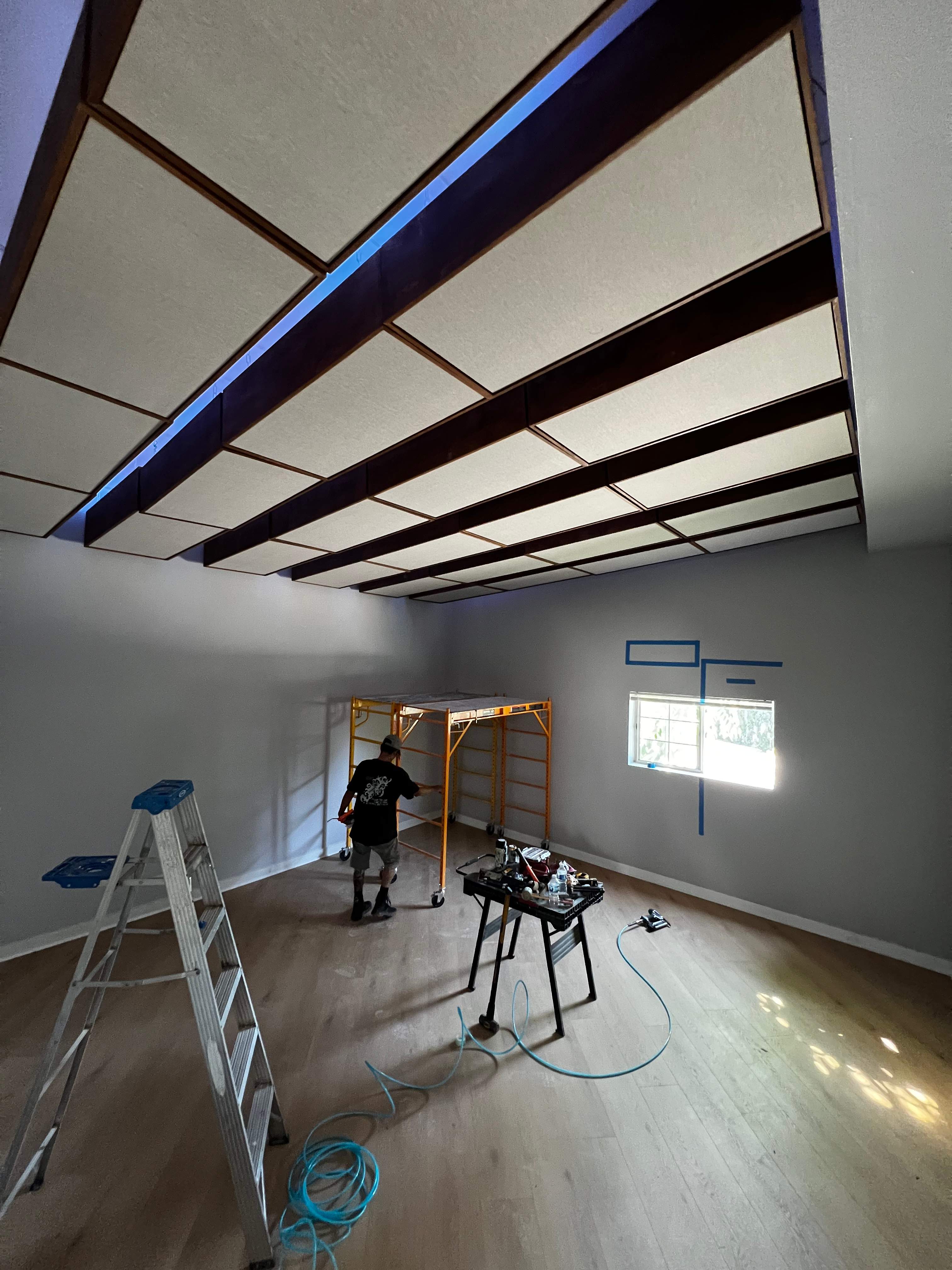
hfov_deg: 89.9
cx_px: 476
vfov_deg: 106.2
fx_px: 477
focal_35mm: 13
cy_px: 635
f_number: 1.8
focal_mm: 1.57
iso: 500
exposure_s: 1/60
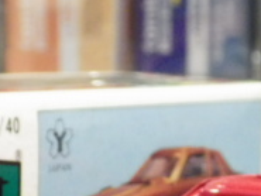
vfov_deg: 8.5
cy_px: 235
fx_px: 1305
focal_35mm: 173
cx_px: 97
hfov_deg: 11.4
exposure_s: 1/30
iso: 800
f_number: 3.8
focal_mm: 9
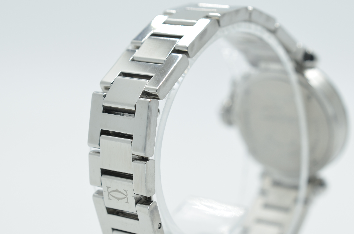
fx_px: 883
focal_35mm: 90
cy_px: 148
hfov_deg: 22.6
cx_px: 209
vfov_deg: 15.1
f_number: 8
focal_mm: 40
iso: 160
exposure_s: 1/50
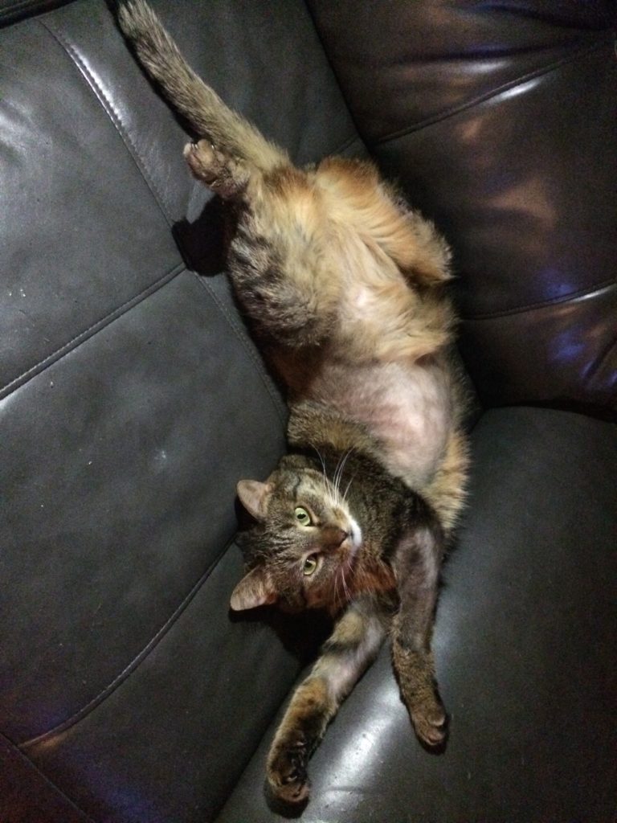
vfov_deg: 61.7
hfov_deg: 48.2
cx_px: 308
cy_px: 412
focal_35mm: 29
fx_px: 689
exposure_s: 1/15
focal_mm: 4.15
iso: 1250
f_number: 2.2
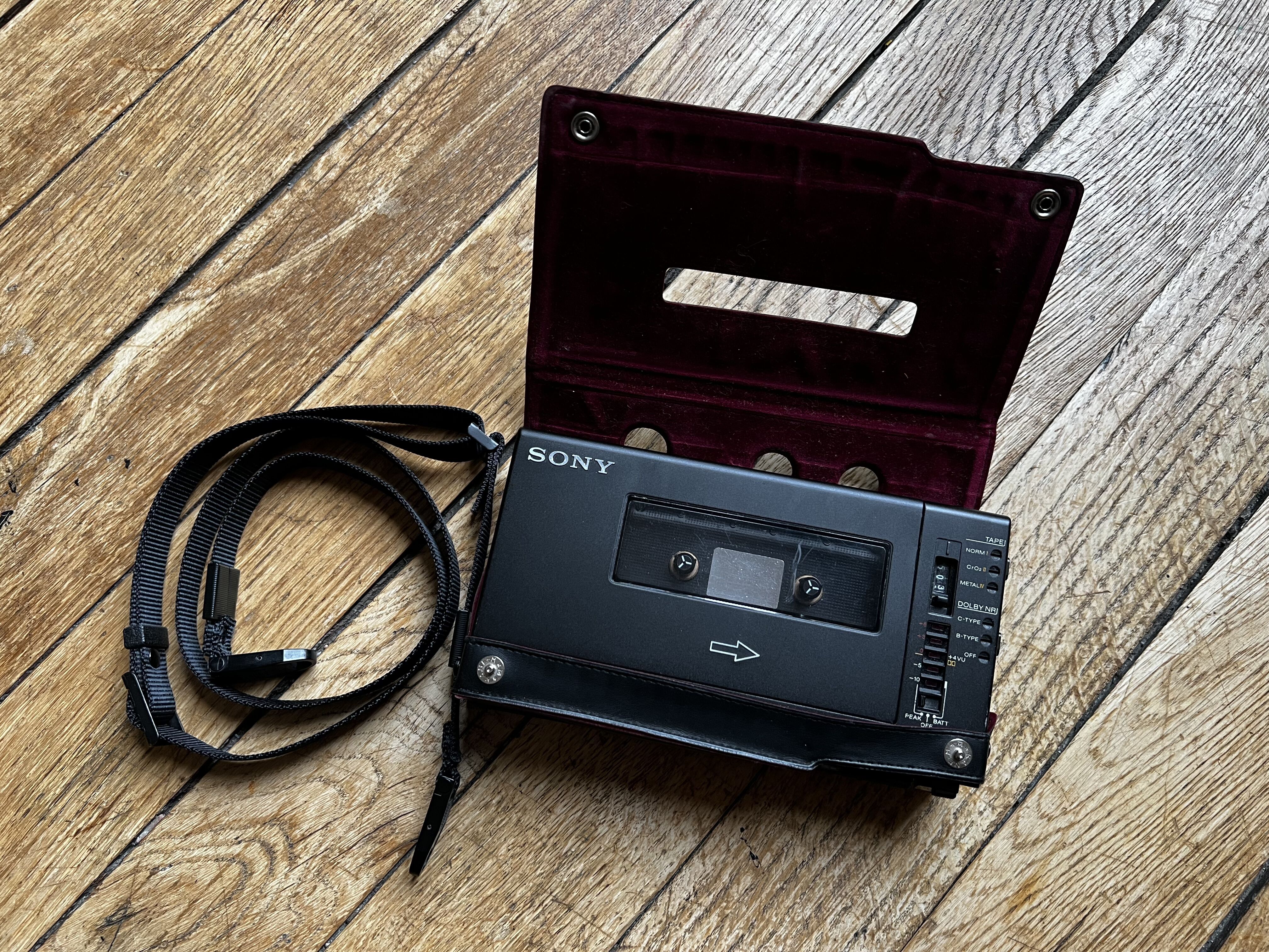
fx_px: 953
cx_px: 634
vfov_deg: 53.1
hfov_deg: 67.3
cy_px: 476
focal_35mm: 26
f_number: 1.5
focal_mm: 5.7
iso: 125
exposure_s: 1/88
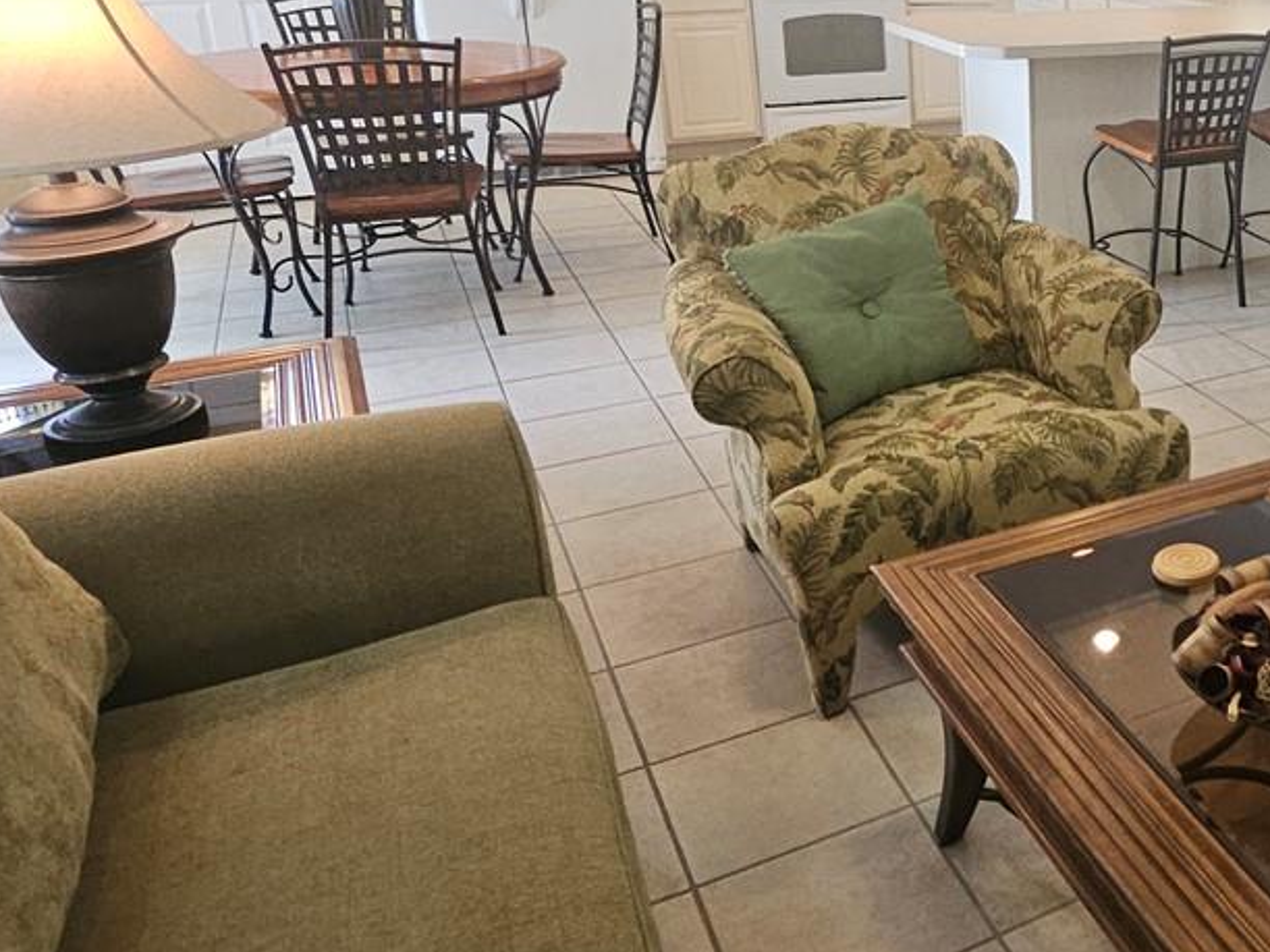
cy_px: 290
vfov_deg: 41.1
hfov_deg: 45.3
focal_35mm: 34
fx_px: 1247
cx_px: 1278
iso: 250
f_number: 2.2
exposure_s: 1/60
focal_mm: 1.7
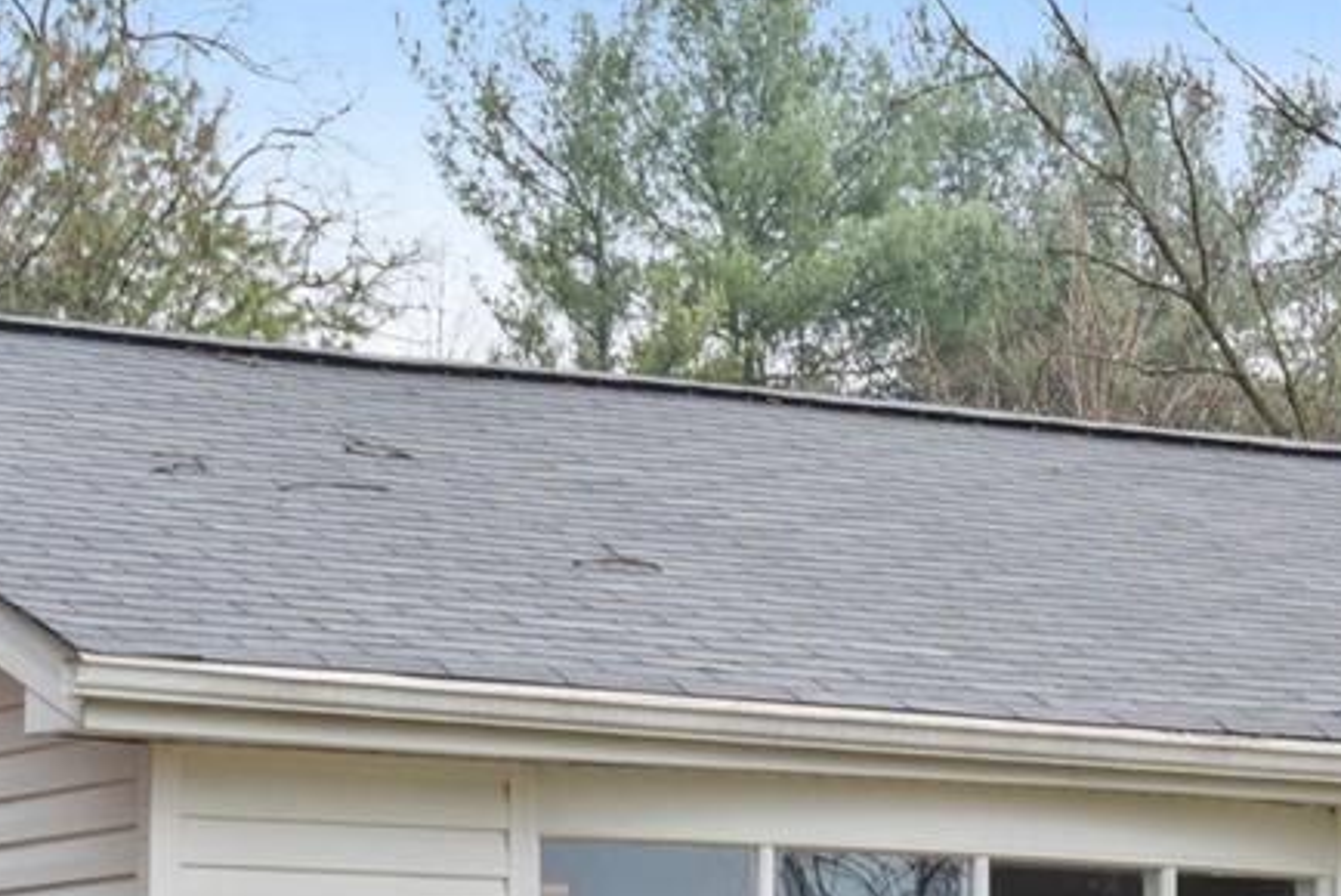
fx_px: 6150
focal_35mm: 165
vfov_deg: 8.2
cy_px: 1330
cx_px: 1631
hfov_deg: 12.2
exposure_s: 1/60
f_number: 8
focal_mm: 35
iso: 320
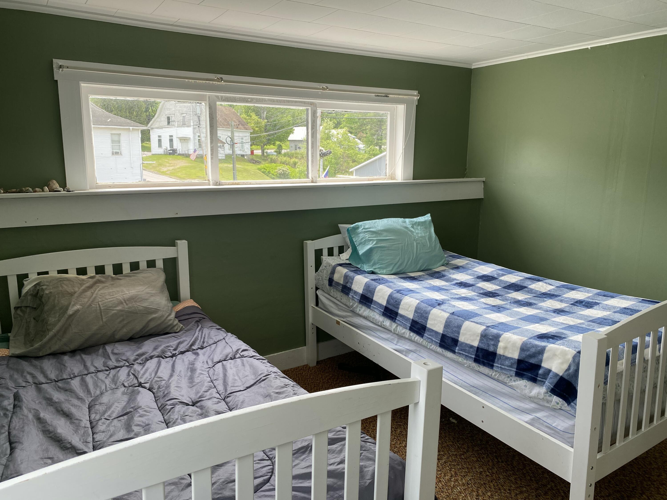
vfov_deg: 53.1
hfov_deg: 67.3
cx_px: 334
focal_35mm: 26
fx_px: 501
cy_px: 250
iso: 32
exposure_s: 1/237
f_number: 1.8
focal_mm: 4.25
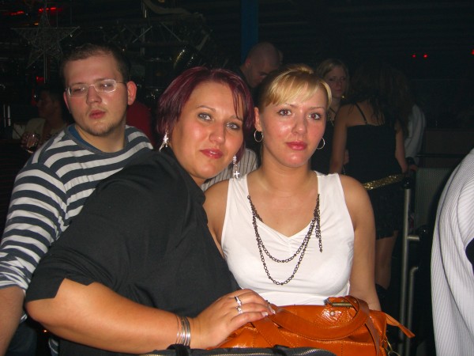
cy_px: 178
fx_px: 520
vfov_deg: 37.7
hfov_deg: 49.0
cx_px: 237
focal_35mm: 38
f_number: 2.8
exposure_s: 1/60
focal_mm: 7.9
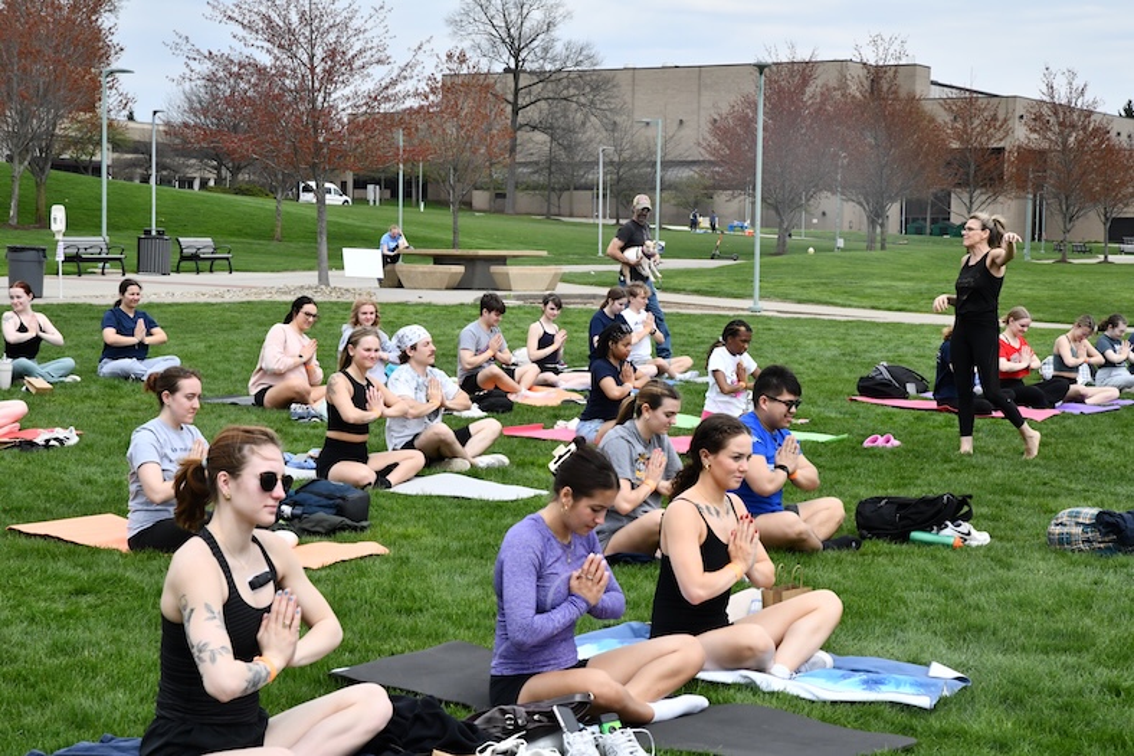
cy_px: 378
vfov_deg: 19.4
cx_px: 567
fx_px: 2204
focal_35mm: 70
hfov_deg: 28.8
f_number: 13
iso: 2000
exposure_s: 1/1600
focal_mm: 70
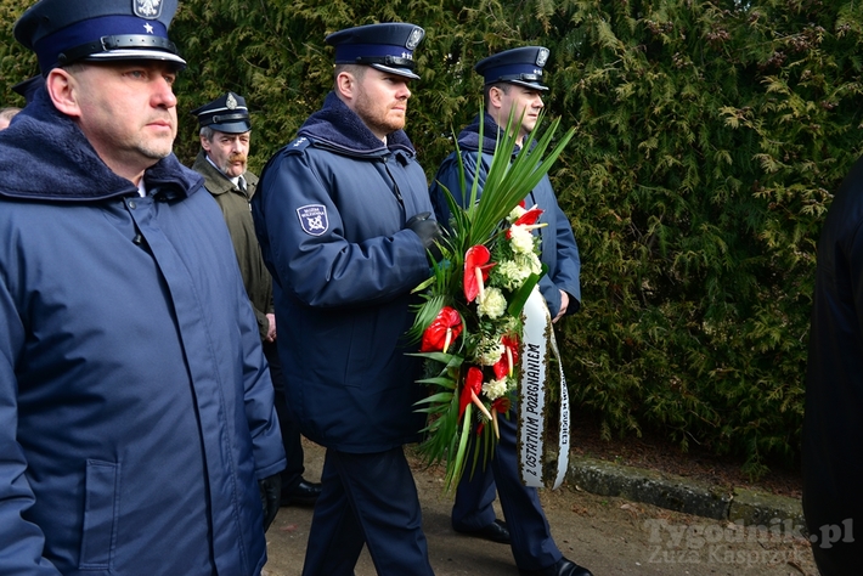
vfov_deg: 46.4
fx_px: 671
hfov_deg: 65.5
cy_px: 288
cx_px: 432
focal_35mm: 28
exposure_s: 1/320
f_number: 5.6
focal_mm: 28
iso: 100
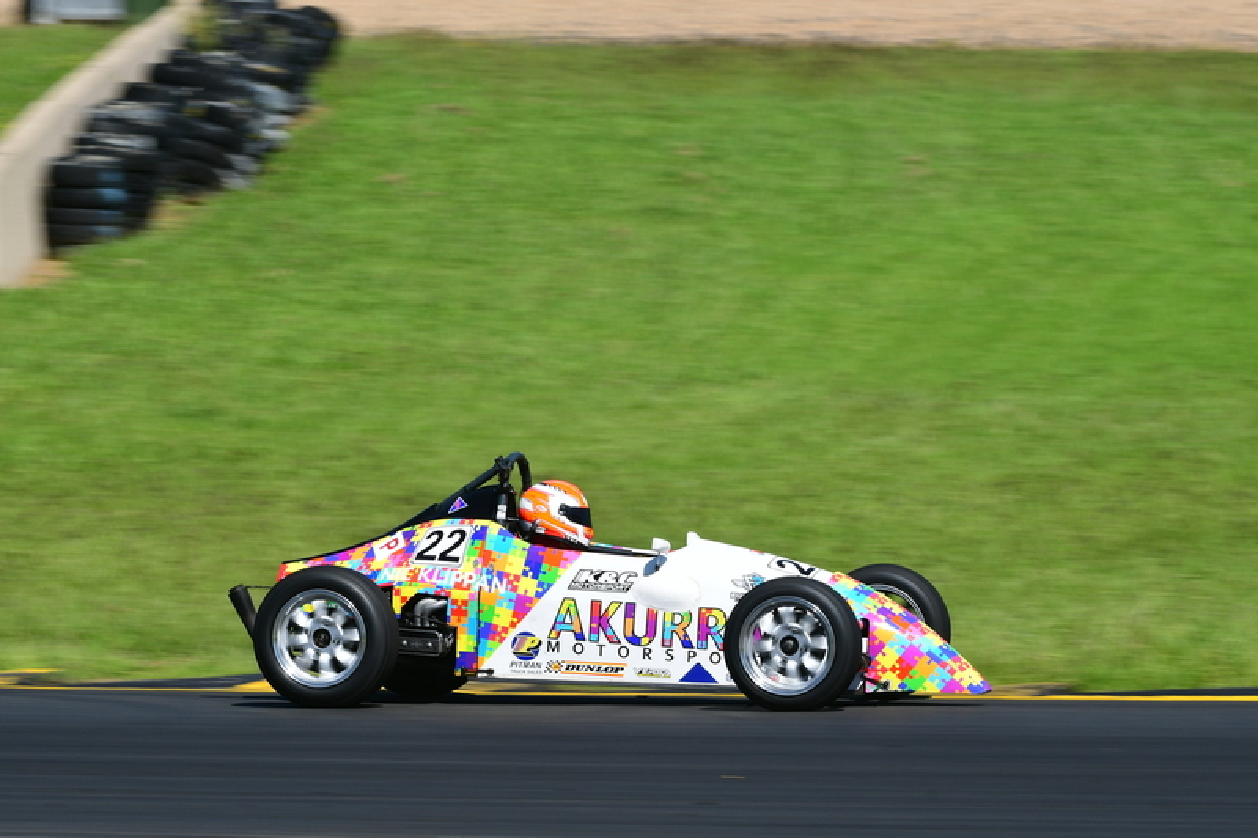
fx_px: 12577
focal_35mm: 360
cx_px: 629
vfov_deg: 3.8
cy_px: 419
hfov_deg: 5.7
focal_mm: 240
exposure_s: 1/250
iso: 160
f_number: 11
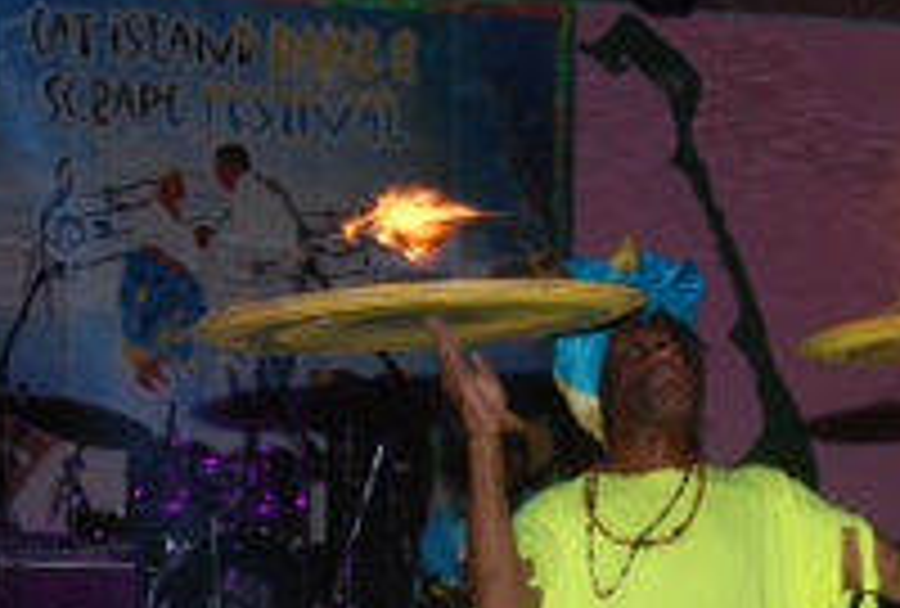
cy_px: 766
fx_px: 4090
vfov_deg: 8.4
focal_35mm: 163
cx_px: 482
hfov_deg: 12.6
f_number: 4.5
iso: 200
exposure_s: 1/60
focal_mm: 34
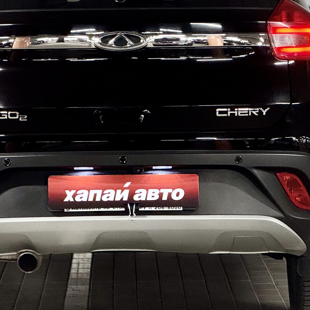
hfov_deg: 7.3
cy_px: 106
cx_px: 125
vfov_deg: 7.3
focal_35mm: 239
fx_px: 2422
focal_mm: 15.66
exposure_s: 1/50
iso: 320
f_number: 2.8
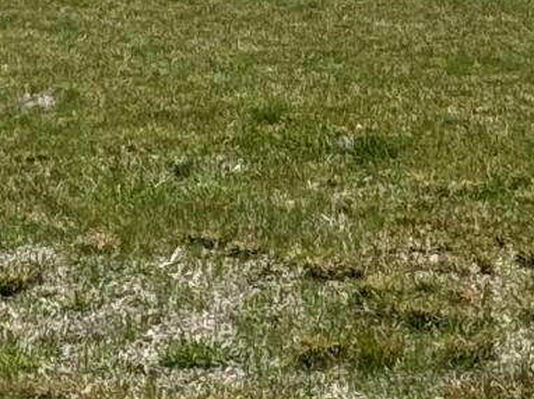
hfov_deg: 17.9
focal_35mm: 110
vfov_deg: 13.1
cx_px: 319
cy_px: -95
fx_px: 1696
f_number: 2.2
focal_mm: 2.22
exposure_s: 1/2415
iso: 50
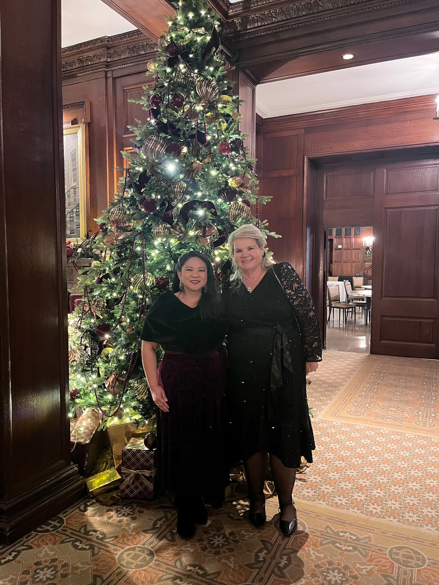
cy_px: 292
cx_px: 220
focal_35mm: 26
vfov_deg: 67.3
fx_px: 440
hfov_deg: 53.1
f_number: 1.6
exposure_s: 1/30
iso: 1000
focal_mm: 5.1
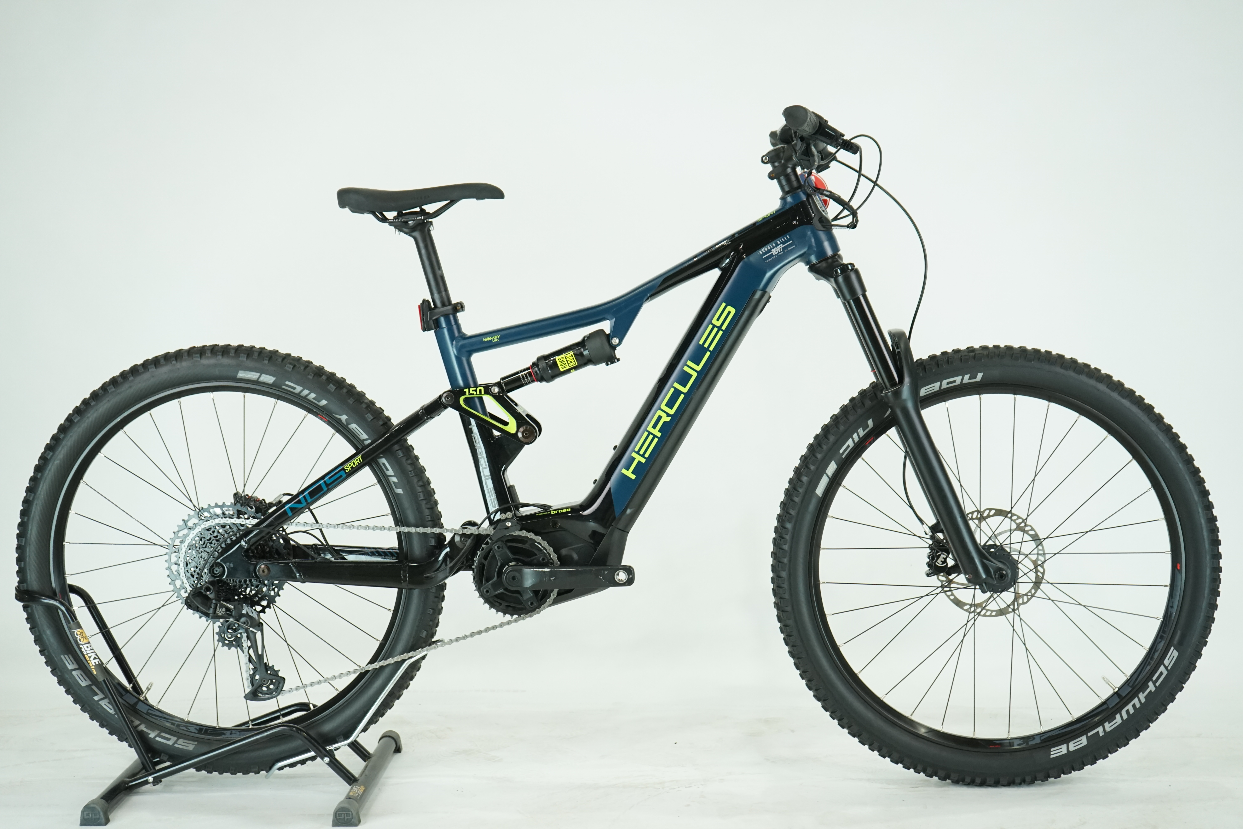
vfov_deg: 26.0
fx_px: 1795
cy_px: 414
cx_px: 622
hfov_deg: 38.2
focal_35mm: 52
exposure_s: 1/200
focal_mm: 52
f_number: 5.6
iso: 1600
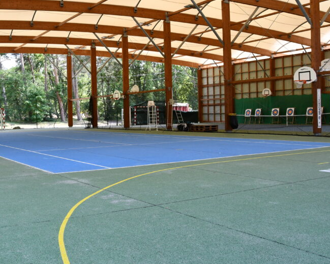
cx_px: 89
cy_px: 123
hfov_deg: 44.5
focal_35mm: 40
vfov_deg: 37.3
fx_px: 391
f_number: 5.6
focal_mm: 18
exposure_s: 1/250
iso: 400
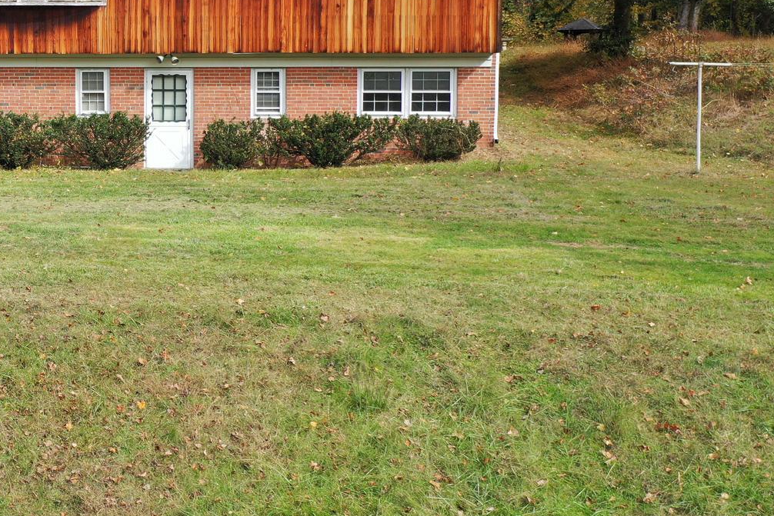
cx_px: 68
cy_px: 171
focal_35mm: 57
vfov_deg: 23.7
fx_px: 1226
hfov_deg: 33.1
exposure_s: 1/640
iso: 100
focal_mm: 10.26
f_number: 3.2
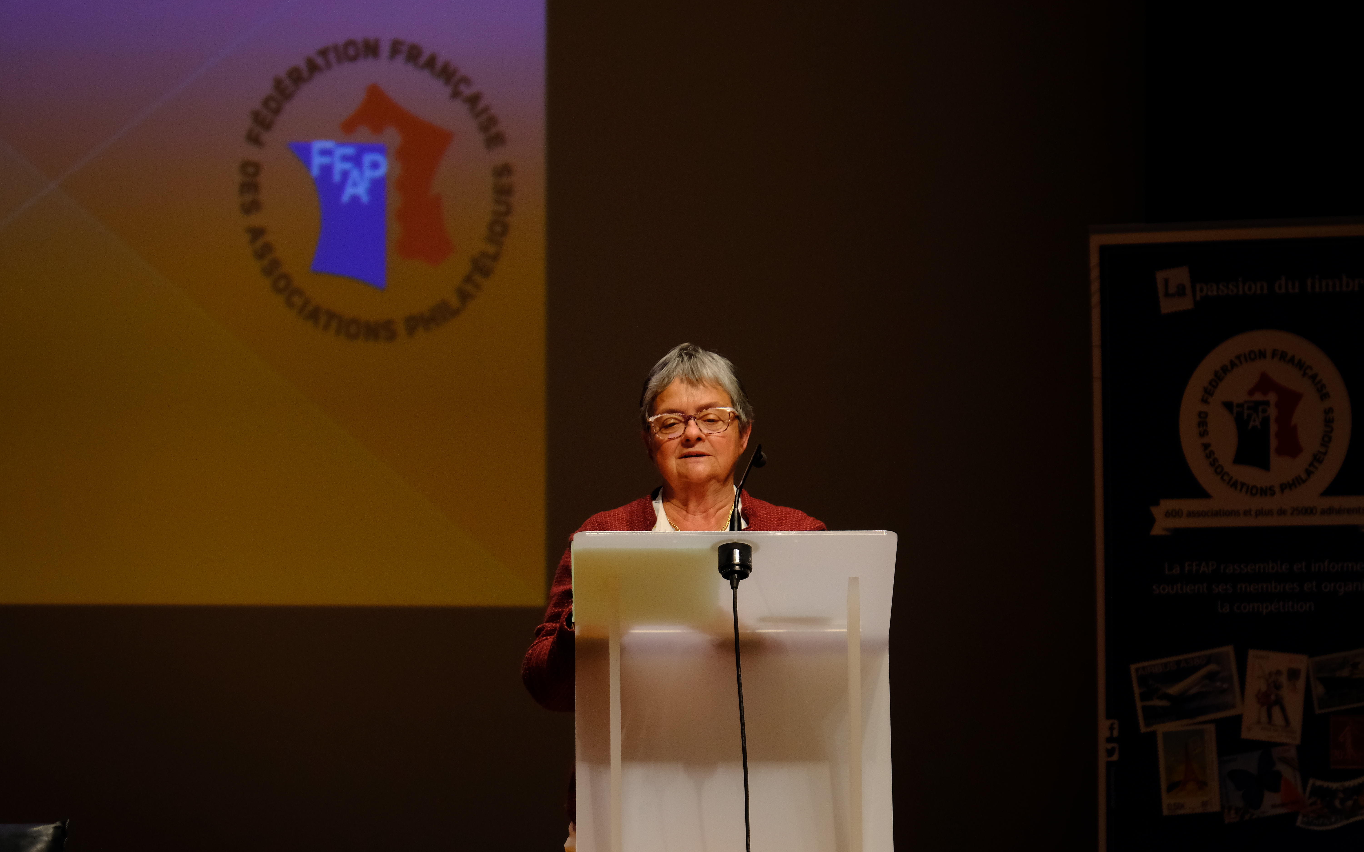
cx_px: 682
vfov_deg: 6.3
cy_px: 434
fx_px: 7695
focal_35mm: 207
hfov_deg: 10.1
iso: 1600
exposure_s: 1/85
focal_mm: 135
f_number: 5.6
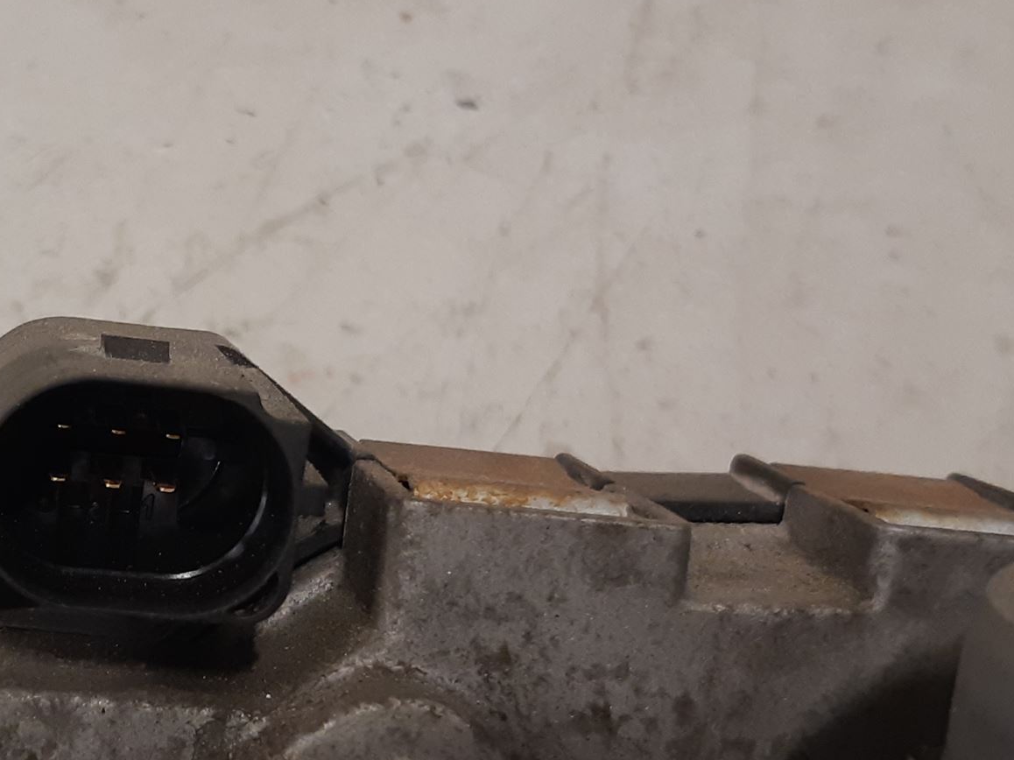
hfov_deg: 39.3
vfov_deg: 31.5
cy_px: 438
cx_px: 175
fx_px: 1347
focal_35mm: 46
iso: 160
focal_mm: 3.93
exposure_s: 1/50
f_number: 1.7
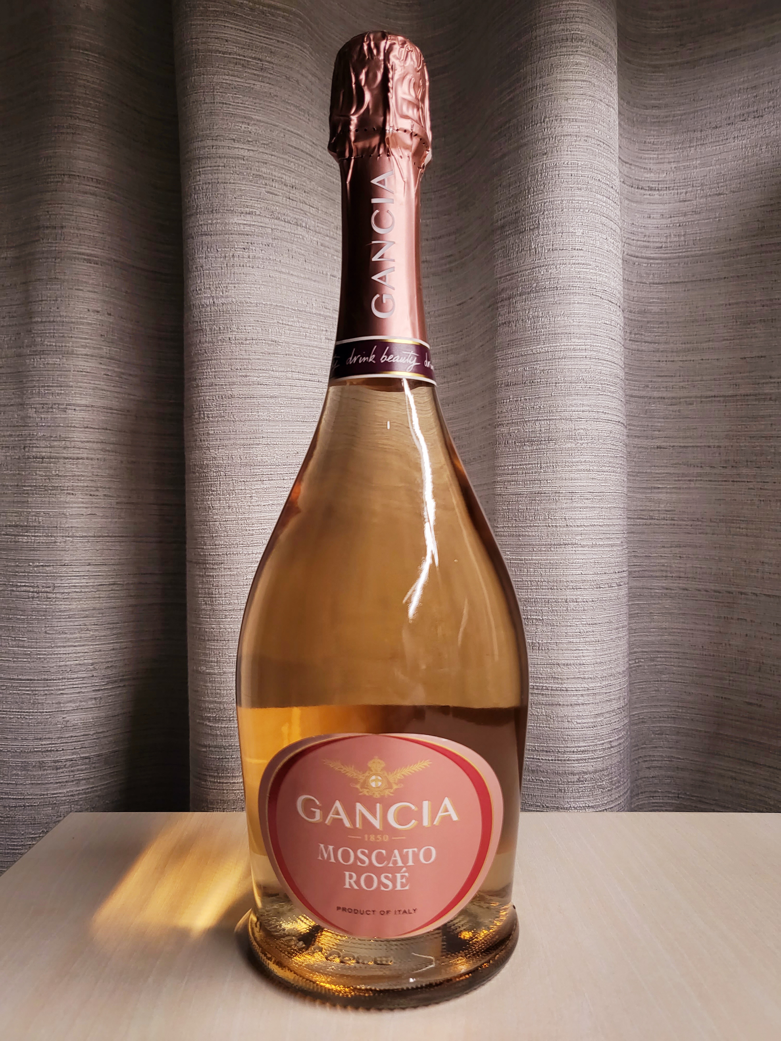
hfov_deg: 53.1
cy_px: 520
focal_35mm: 26
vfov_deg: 67.3
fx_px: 782
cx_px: 390
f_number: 1.8
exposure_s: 1/100
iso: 100
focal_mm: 4.25
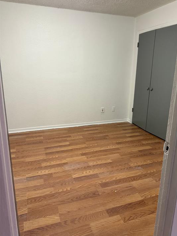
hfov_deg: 53.0
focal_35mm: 26
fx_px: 177
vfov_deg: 67.3
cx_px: 95
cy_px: 115
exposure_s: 1/60
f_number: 1.78
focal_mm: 6.76
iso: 320
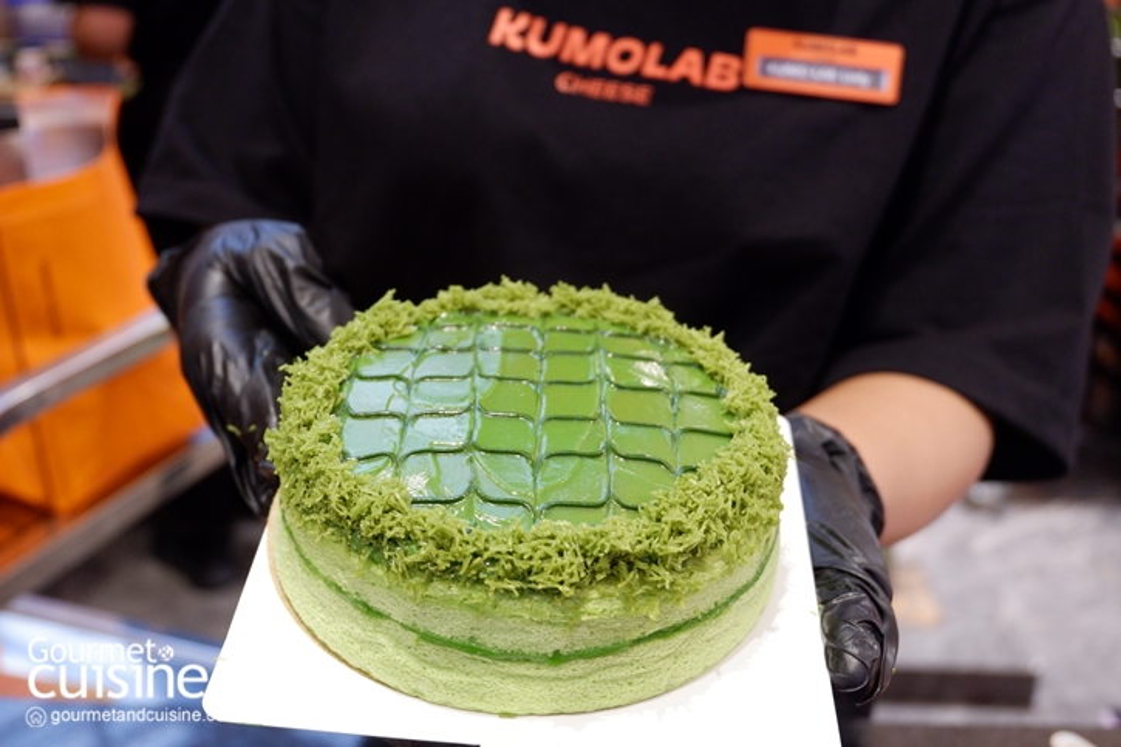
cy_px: 374
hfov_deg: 46.4
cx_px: 560
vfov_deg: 31.9
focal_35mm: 42
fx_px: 1307
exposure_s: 1/60
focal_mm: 28.2
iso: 2000
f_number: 4.5
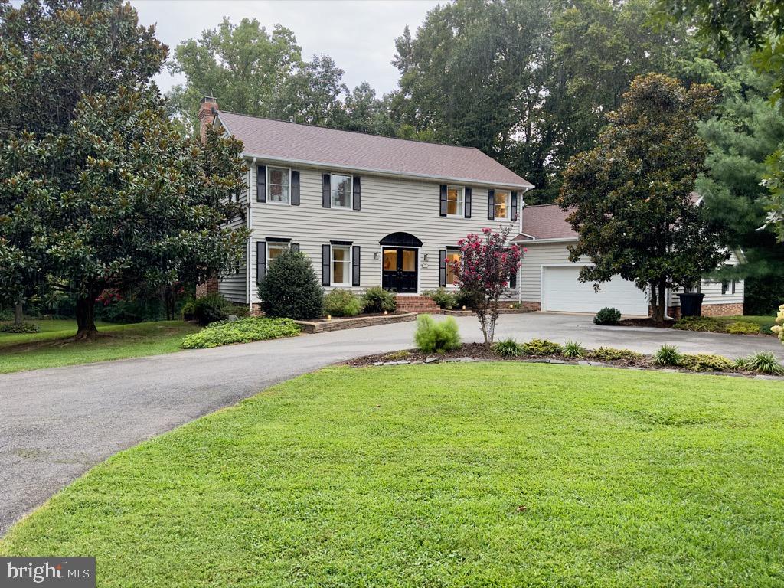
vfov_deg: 56.8
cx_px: 392
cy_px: 294
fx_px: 544
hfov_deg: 71.6
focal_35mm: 24
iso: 125
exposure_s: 1/117
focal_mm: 6.86
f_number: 1.78
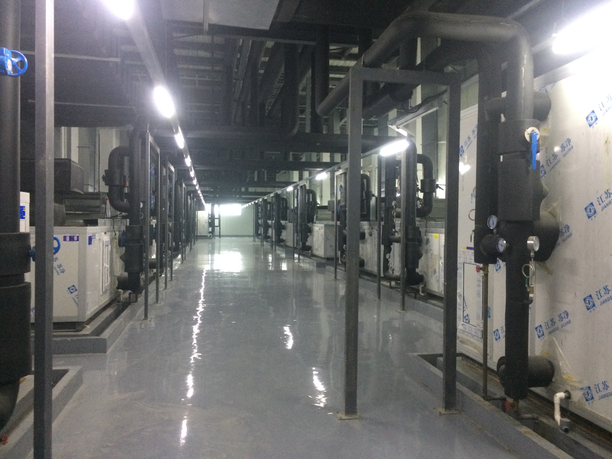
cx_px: 306
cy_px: 230
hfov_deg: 61.7
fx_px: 513
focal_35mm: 29
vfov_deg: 48.2
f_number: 2.2
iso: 320
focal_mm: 4.15
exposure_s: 1/17
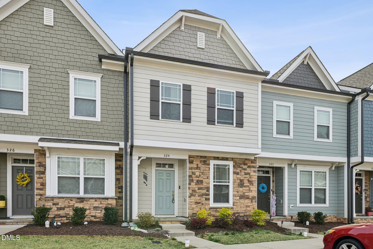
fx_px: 249
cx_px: 186
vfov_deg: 53.1
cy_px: 124
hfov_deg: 73.7
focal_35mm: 24
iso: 200
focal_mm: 24
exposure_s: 1/250
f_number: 9
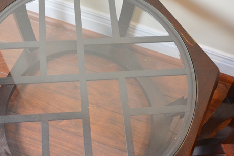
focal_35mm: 47
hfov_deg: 41.6
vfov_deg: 28.6
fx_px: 305
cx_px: 84
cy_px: 87
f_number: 4
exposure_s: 1/40
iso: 800
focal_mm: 24
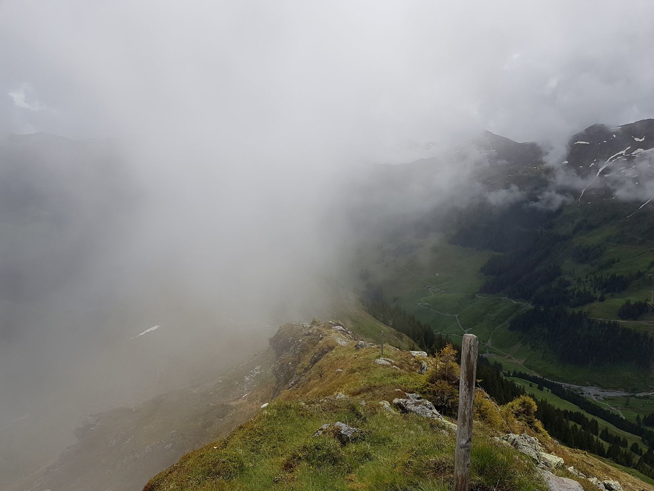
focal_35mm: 26
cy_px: 246
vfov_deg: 53.1
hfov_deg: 67.3
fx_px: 491
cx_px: 327
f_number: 1.7
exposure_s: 1/4240
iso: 50
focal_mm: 4.2
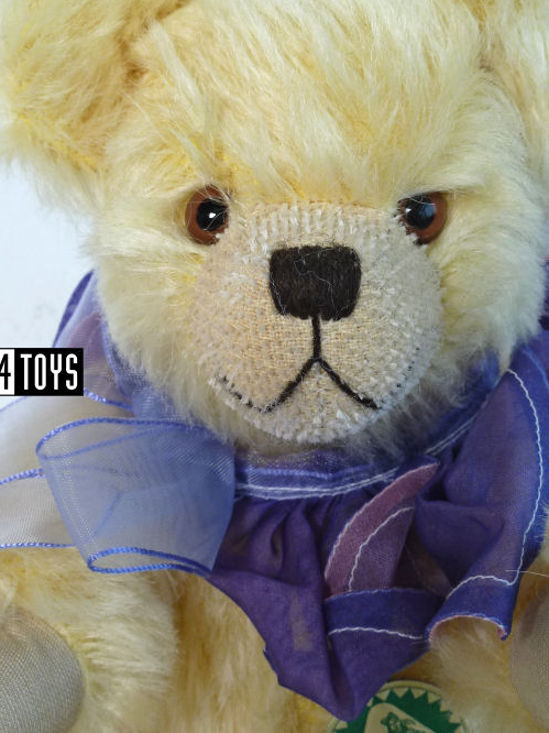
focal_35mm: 74
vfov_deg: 26.3
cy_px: 315
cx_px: 283
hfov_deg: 19.9
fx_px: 1566
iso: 125
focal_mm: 9.1
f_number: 3.9
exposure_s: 1/40
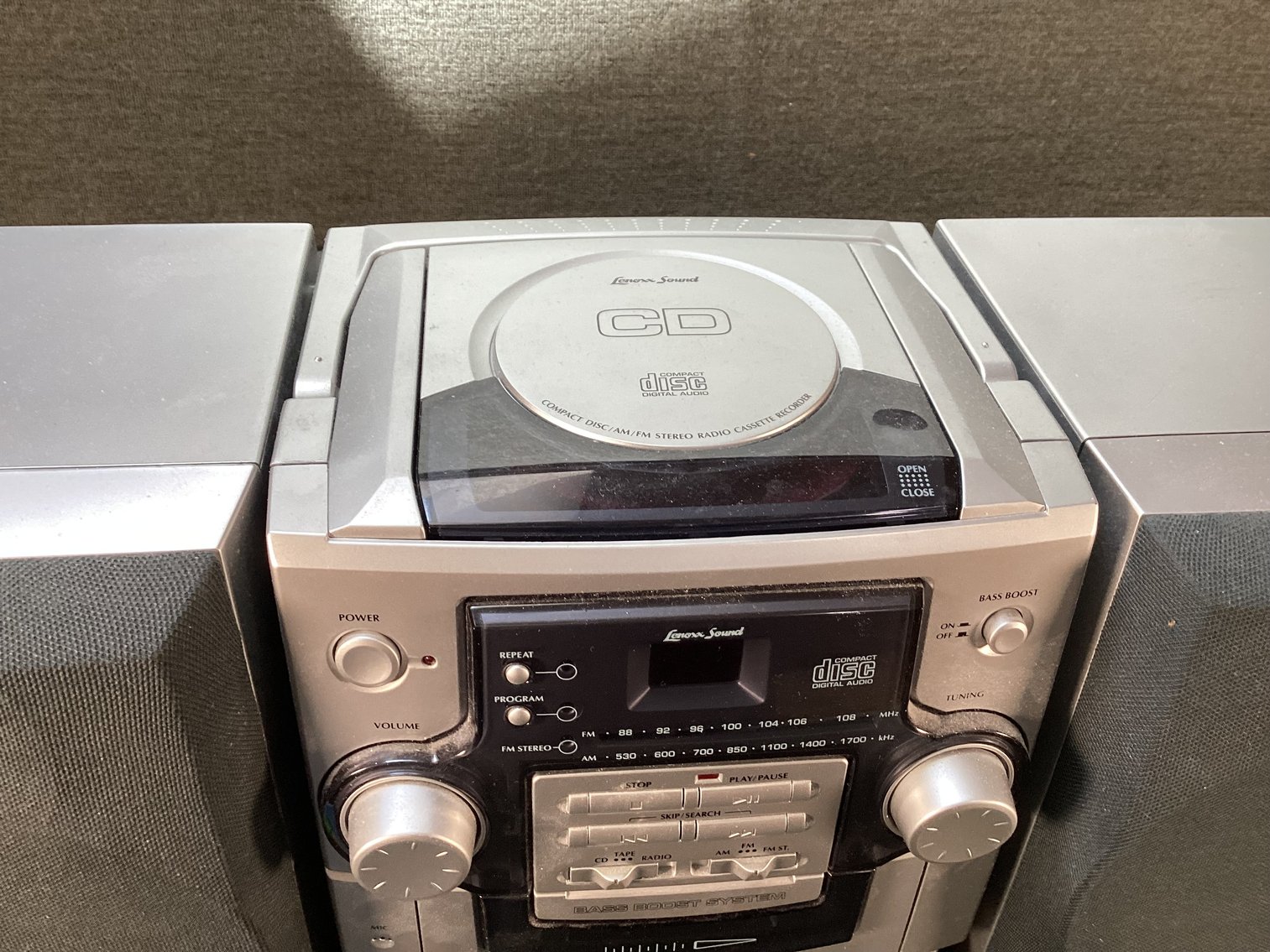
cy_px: 476
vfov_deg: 45.4
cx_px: 635
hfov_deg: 58.3
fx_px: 1137
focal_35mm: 31
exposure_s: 1/100
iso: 64
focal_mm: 3.3
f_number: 2.4
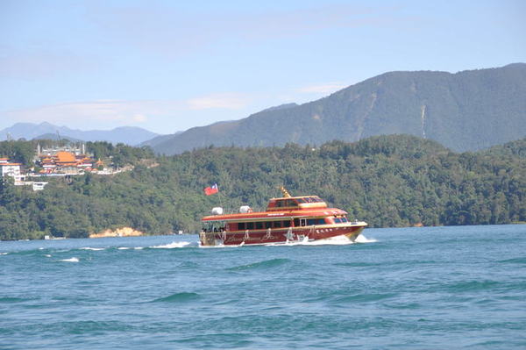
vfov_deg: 9.9
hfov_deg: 14.9
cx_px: 263
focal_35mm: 138
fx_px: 2015
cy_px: 175
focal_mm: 92
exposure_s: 1/320
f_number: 5.6
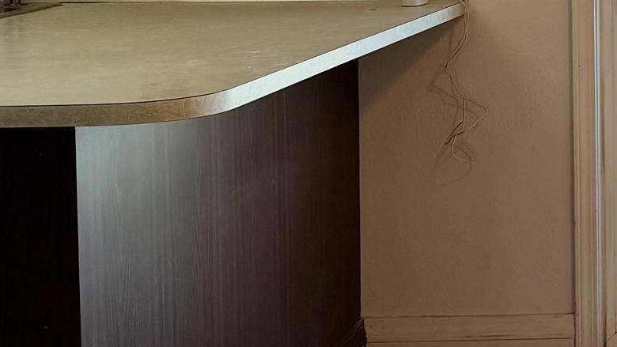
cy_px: -71
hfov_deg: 18.7
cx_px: 875
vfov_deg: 11.5
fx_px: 1685
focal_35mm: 103
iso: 80
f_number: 1.78
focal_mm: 6.76
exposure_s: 1/224
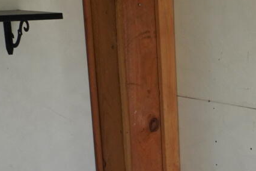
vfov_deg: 14.3
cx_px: 266
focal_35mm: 91
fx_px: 648
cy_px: 233
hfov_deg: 21.4
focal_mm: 16
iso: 800
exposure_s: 1/160
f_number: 4
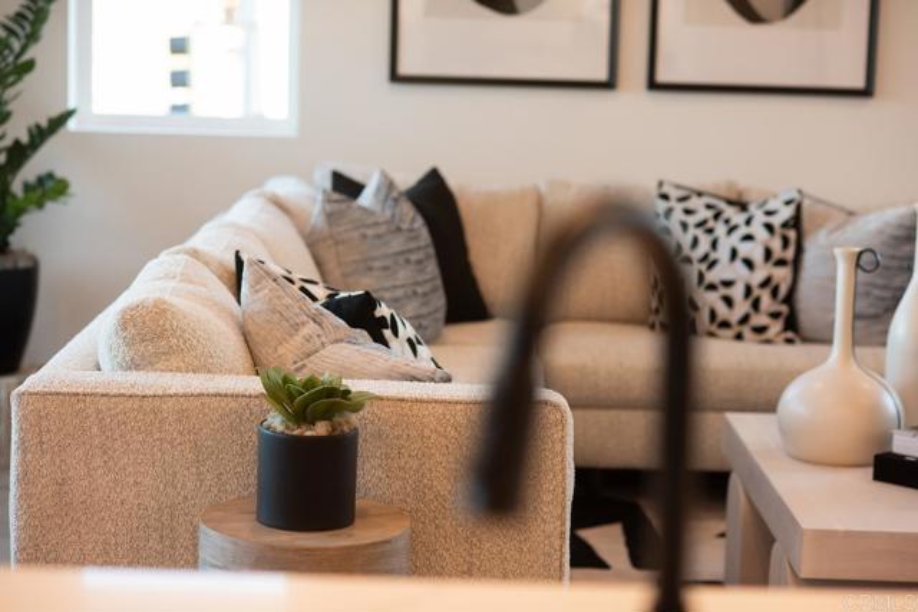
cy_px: 306
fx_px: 2168
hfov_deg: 23.9
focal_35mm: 85
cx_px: 459
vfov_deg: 16.1
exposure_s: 1/320
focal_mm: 85
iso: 800
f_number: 3.2
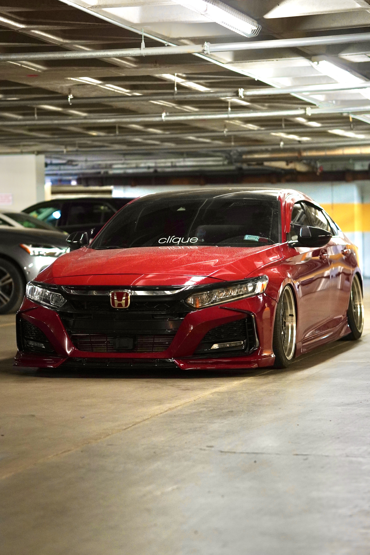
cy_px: 278
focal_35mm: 84
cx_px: 185
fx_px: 1295
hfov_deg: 16.3
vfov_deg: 24.2
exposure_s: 1/125
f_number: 1.6
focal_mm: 56
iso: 800
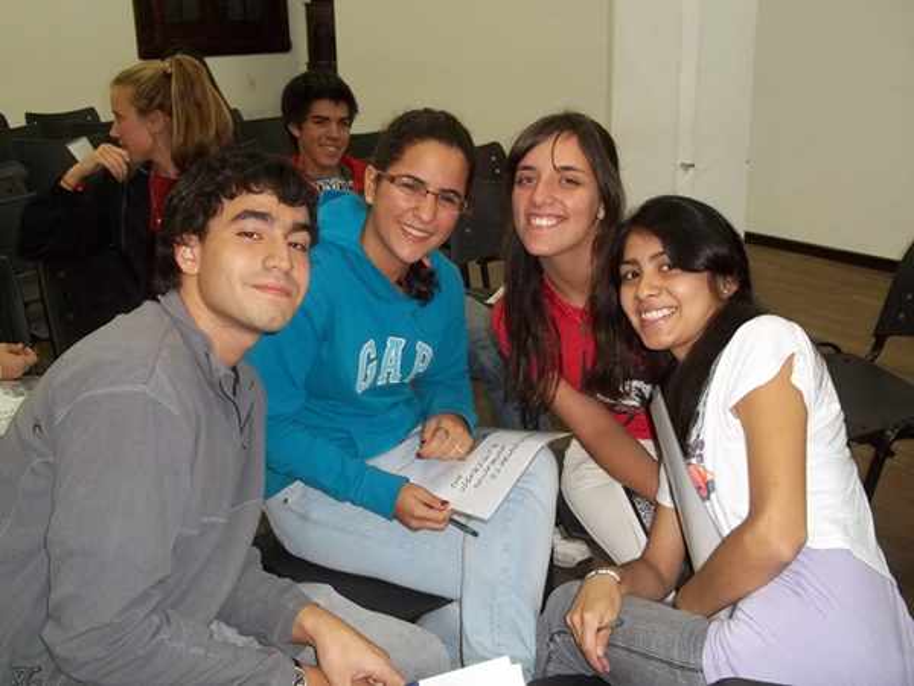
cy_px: 343
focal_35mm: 36
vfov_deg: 39.7
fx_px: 951
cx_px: 457
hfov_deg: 51.4
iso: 160
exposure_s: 1/30
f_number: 3.1
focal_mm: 6.5
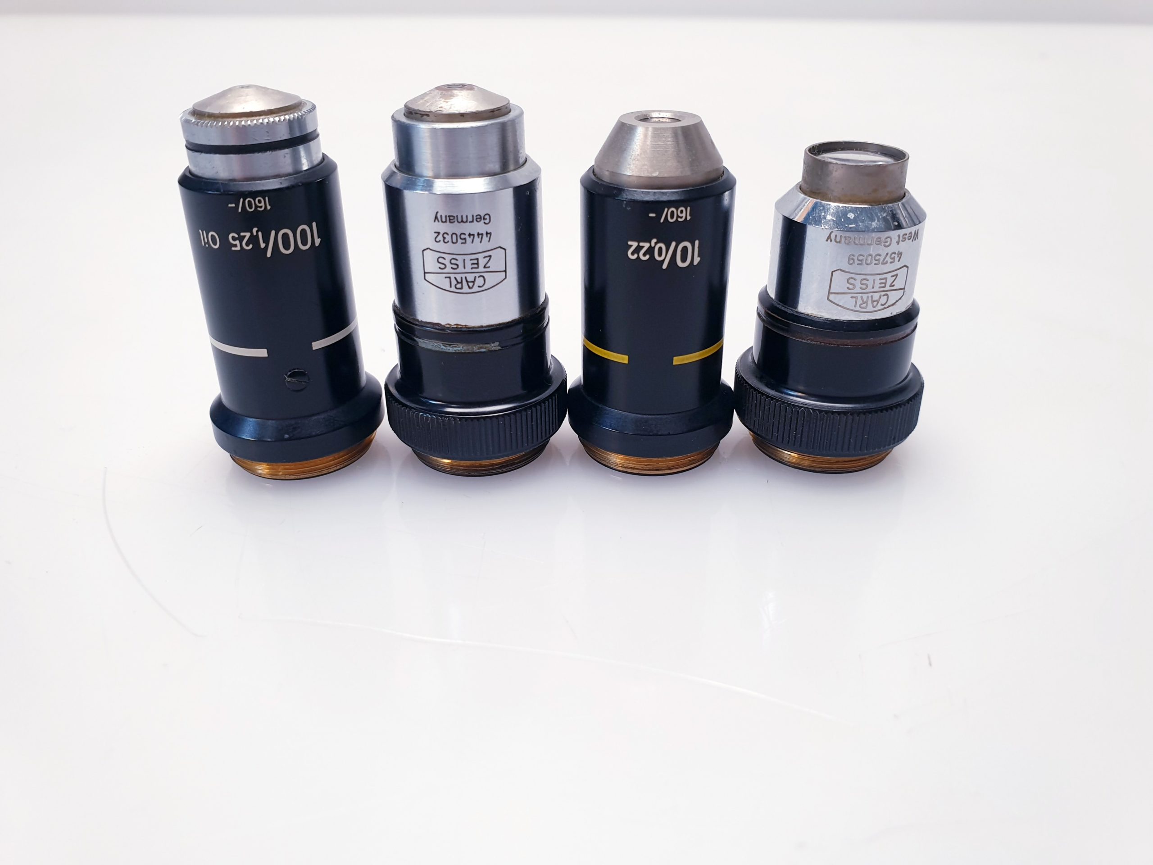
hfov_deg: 67.3
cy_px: 432
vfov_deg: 53.1
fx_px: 866
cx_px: 576
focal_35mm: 26
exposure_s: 1/50
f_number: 2.4
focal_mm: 4.3
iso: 80
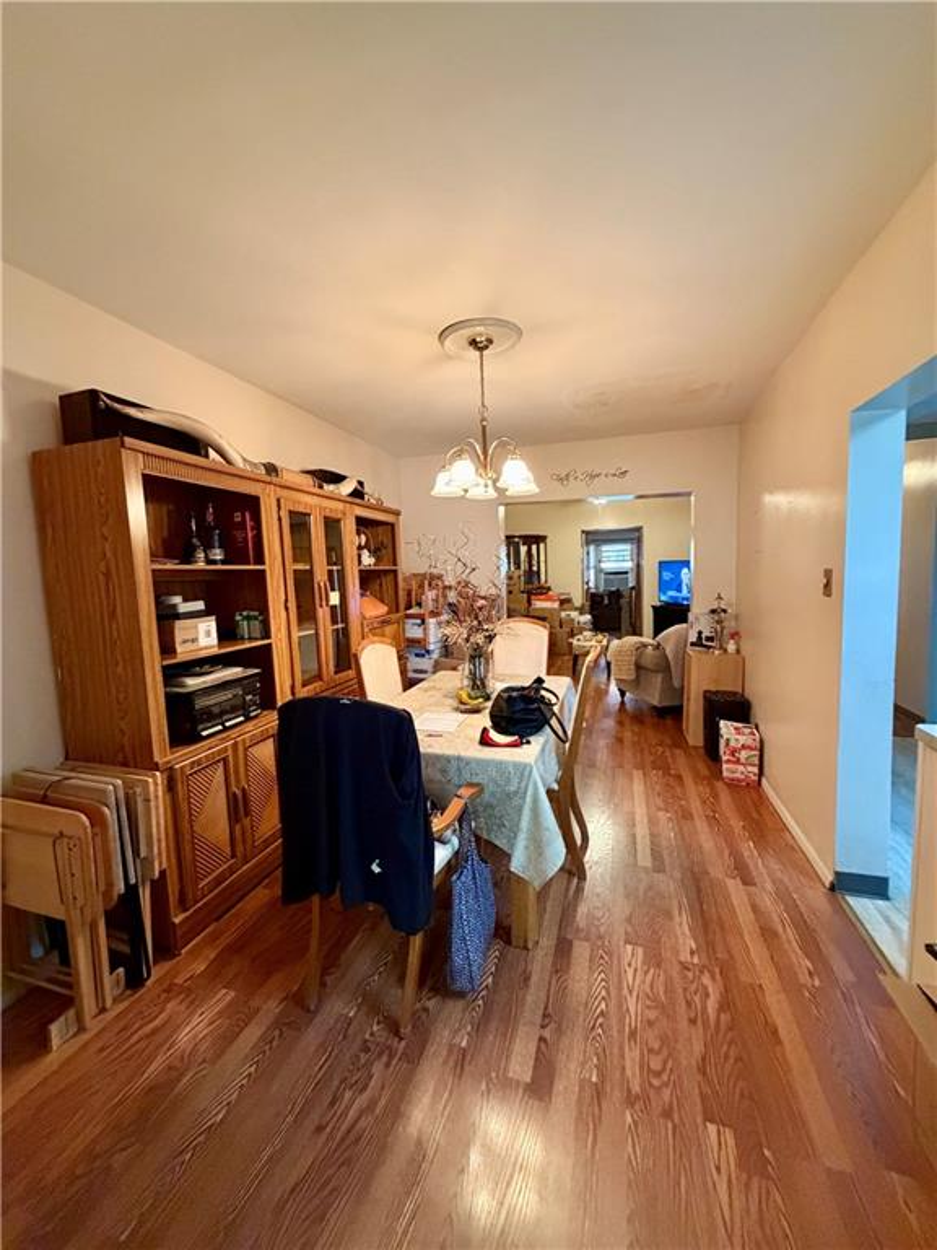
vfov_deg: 102.1
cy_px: 625
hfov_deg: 85.7
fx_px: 505
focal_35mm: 14
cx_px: 468
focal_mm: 2.22
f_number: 2.2
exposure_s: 1/60
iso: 640
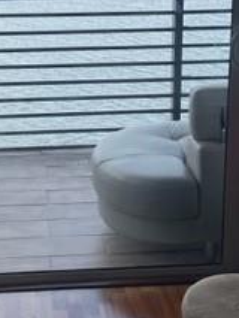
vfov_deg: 24.8
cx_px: 90
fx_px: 717
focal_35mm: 78
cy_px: 84
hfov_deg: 18.9
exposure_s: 1/1082
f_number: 1.6
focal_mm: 4.2
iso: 32
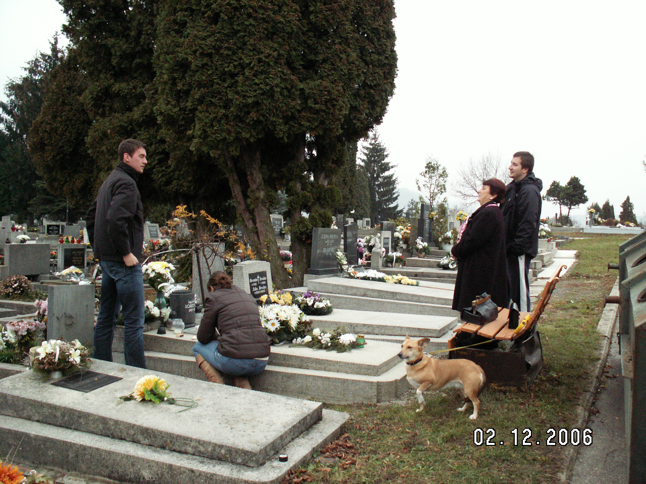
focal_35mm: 35
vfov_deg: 40.7
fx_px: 653
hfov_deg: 52.6
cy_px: 242
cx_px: 323
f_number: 2.8
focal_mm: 5.86
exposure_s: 1/30
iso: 160
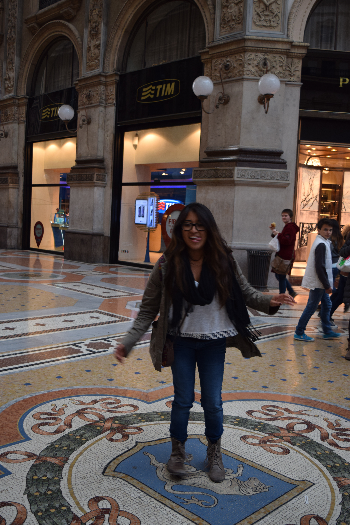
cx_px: 175
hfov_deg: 36.9
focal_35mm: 36
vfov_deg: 53.1
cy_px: 262
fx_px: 525
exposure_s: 1/80
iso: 400
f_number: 4.5
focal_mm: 24
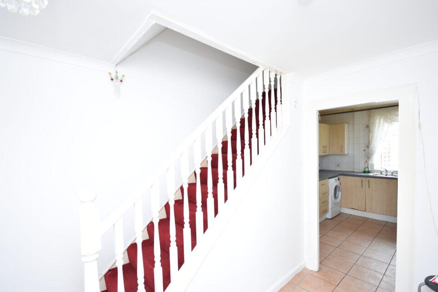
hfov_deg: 96.7
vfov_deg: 73.7
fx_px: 195
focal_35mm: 16
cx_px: 214
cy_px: 153
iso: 720
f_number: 4
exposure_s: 1/60
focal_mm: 10
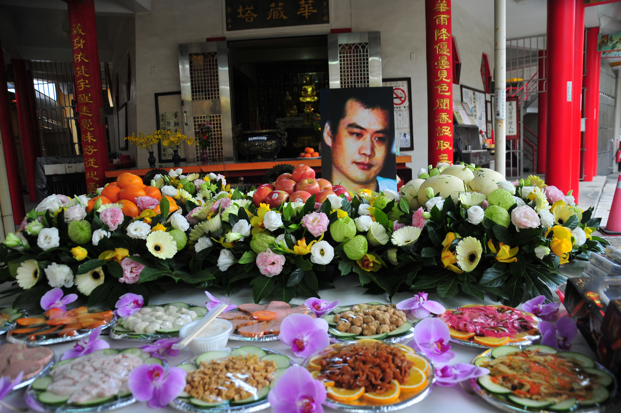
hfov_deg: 67.4
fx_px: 465
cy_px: 206
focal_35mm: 27
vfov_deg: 47.8
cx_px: 310
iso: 400
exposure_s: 1/125
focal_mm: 18
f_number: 3.5
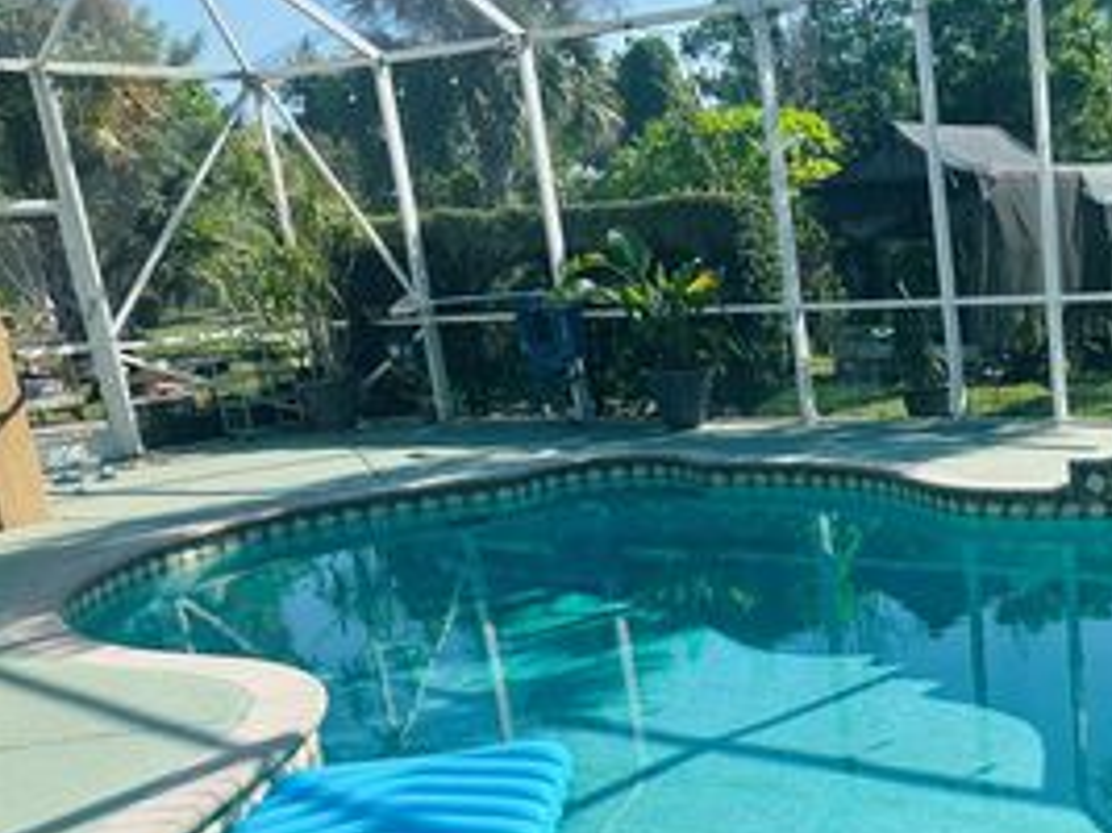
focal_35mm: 45
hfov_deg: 38.6
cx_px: 1037
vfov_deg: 31.3
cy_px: 668
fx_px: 1445
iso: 80
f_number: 1.78
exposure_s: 1/2203
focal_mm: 6.86
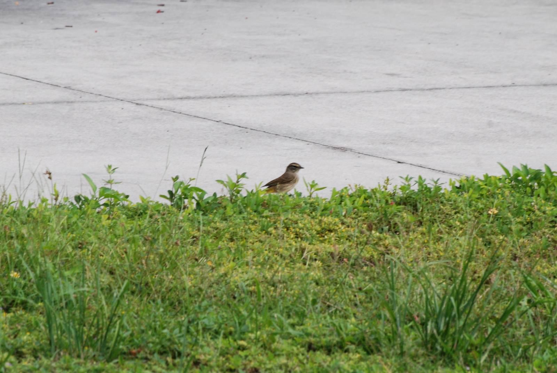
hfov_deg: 4.6
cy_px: 186
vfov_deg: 3.1
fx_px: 6971
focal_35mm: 450
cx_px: 278
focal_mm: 300
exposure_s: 1/160
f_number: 16
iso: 400
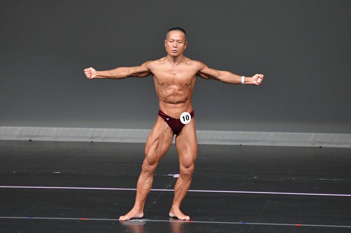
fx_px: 3655
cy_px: 116
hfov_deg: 5.5
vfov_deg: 3.7
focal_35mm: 375
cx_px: 176
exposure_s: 1/400
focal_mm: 250
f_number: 5.6
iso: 4000
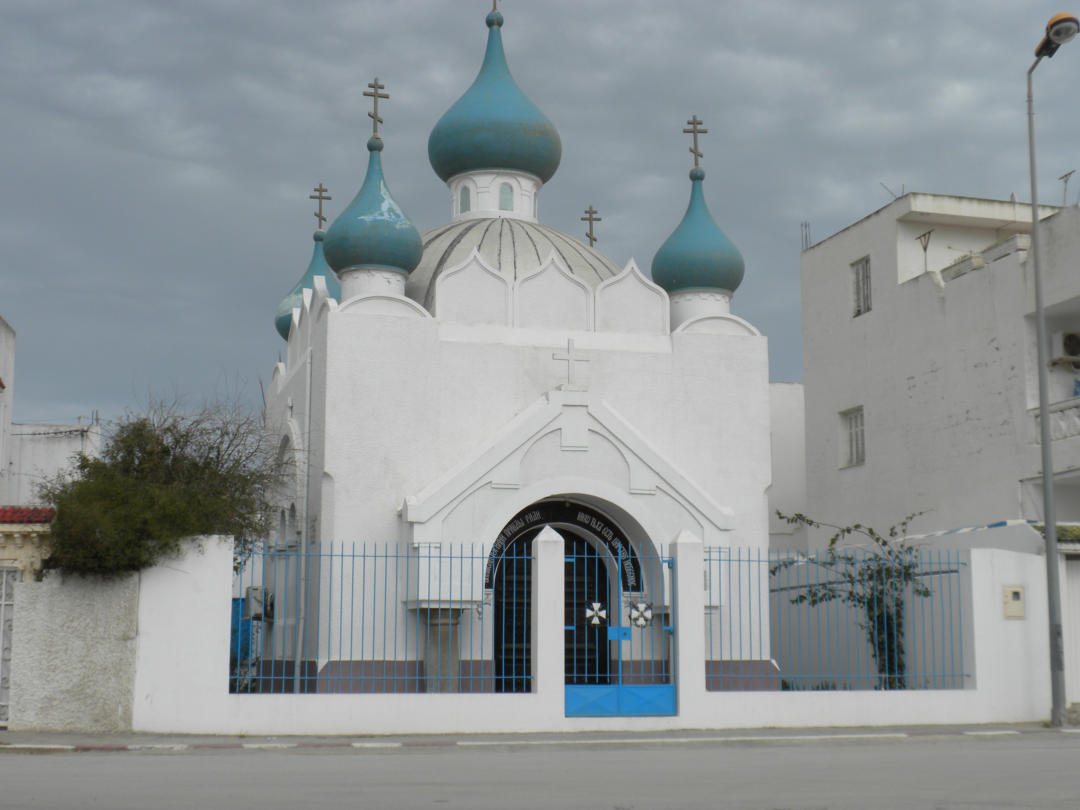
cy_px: 405
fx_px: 1622
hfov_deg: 36.8
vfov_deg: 28.0
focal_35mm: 52
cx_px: 540
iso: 64
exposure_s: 1/96.1
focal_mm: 9.1
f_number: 11
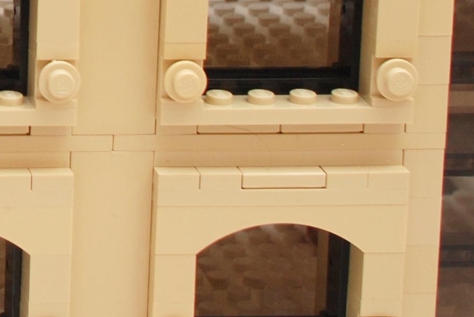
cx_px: -403
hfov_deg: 12.0
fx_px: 2056
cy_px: -301
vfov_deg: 8.4
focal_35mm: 156
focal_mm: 24
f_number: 5.6
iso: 200
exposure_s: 1/60
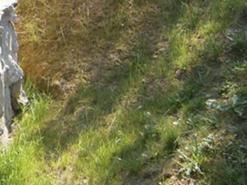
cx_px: -138
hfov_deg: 17.0
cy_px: -54
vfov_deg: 13.8
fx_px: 735
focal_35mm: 103
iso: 80
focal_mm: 5.5
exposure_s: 1/250
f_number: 2.9
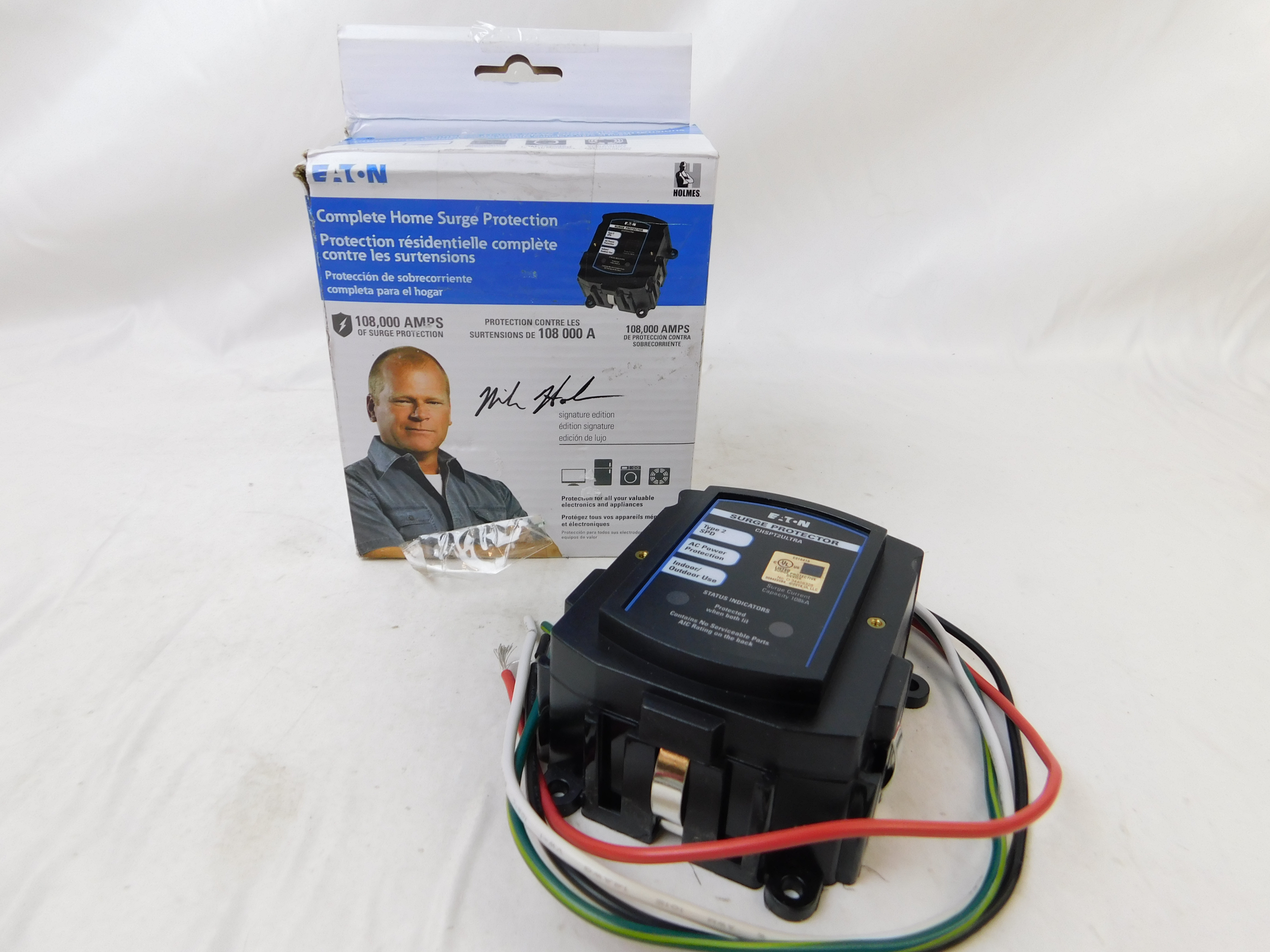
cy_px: 476
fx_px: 844
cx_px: 635
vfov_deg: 58.9
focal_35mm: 23
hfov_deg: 73.9
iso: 125
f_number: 3
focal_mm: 4
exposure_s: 1/30
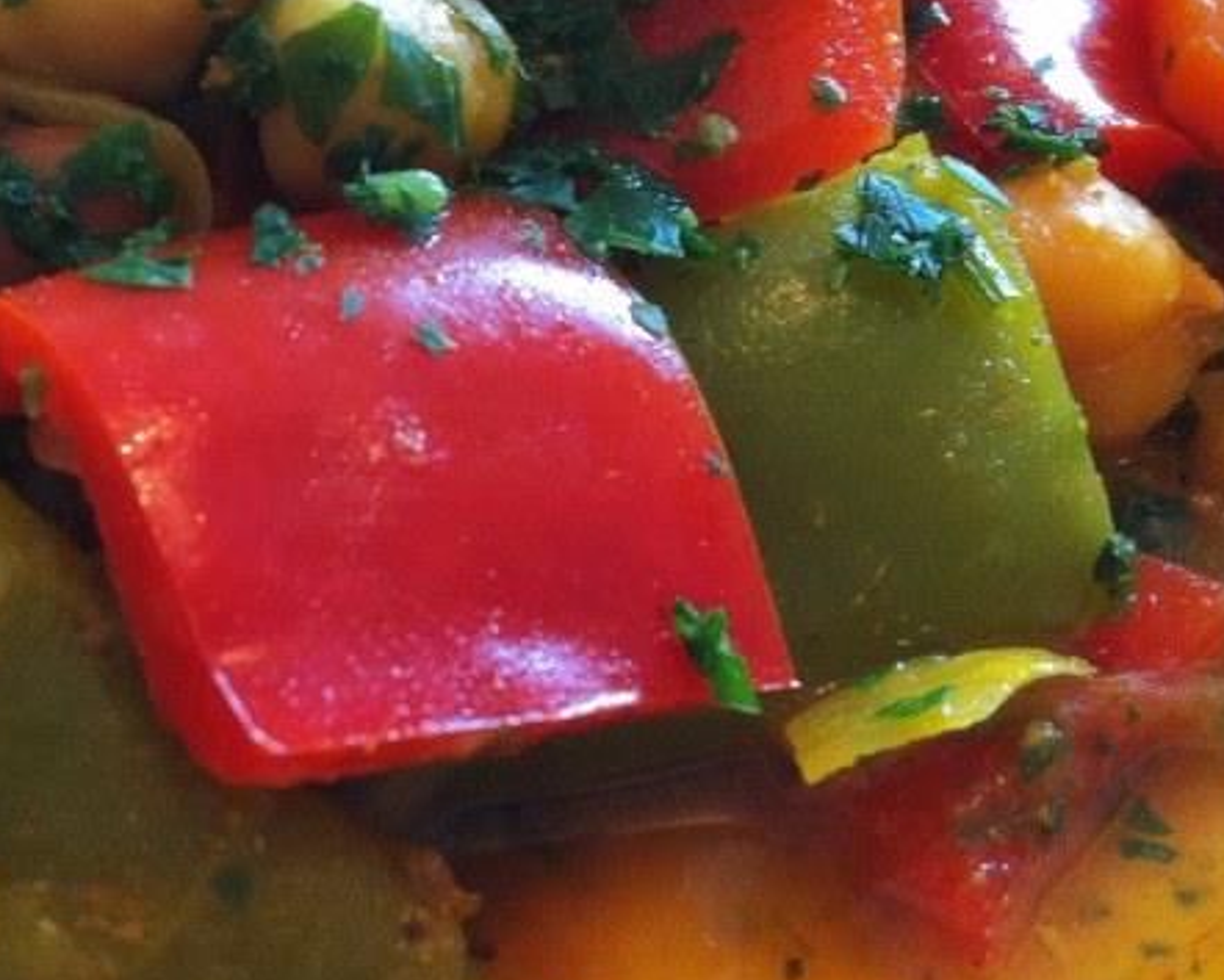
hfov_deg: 23.7
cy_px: 76
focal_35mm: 79
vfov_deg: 19.0
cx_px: 188
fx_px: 2863
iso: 160
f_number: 2.8
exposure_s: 1/15
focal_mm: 3.85
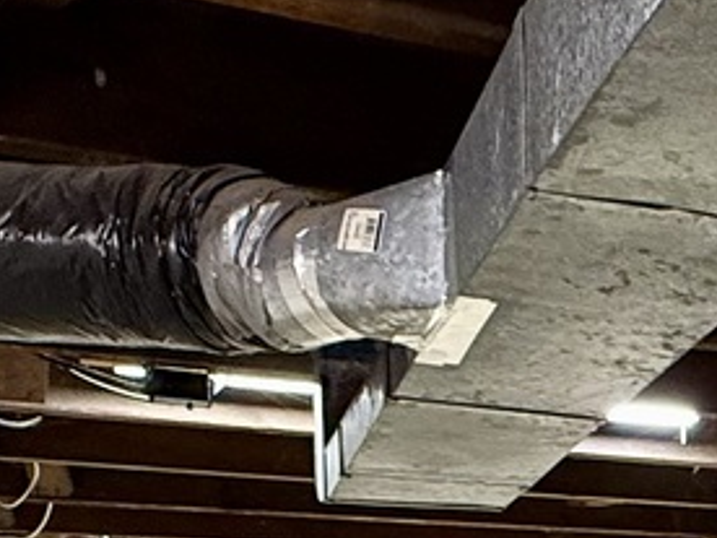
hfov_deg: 23.6
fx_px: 1512
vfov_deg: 18.4
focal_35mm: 73
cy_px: 743
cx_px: 930
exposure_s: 1/60
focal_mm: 2.22
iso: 250
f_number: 2.2
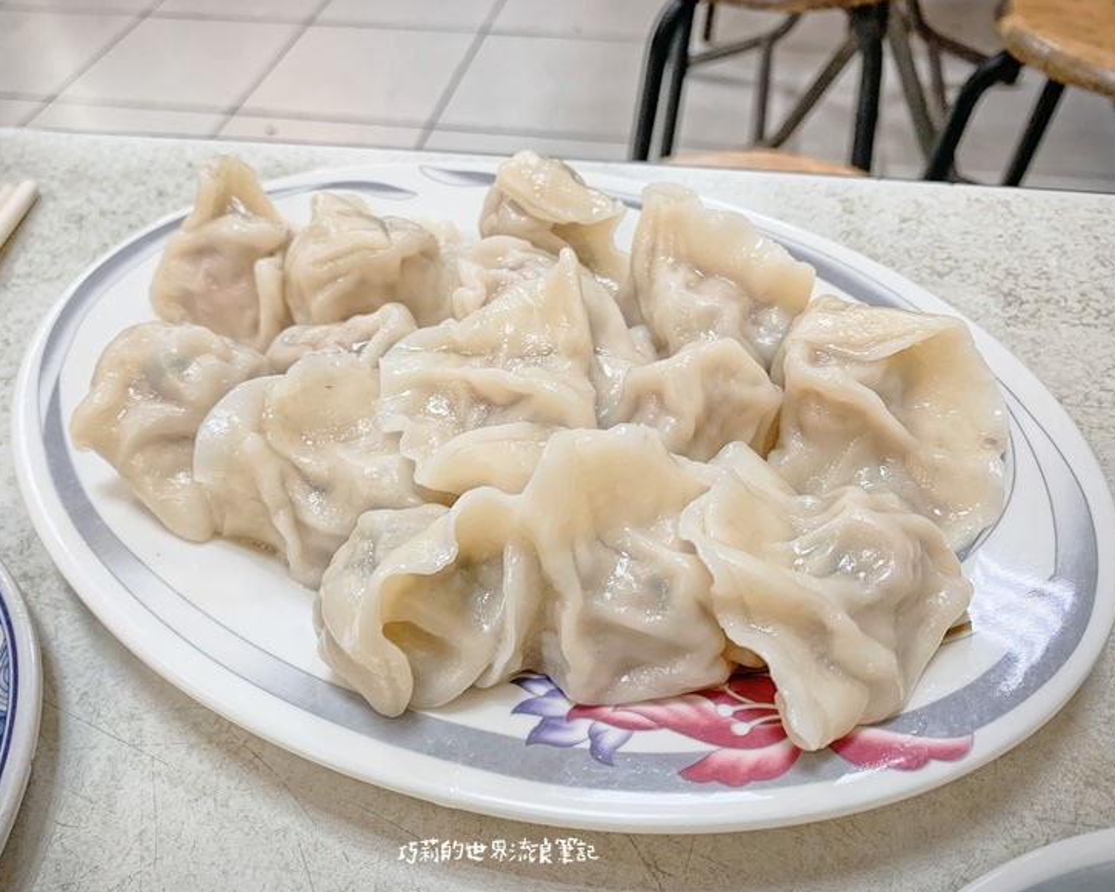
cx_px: 509
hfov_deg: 62.1
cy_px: 435
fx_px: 924
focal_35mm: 28
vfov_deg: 51.5
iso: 50
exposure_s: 1/60
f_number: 1.8
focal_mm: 4.25
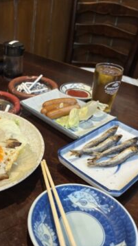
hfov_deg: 30.5
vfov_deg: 52.8
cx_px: 30
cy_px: 123
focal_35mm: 38
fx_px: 248
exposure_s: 1/60
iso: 250
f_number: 1.6
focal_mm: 5.96
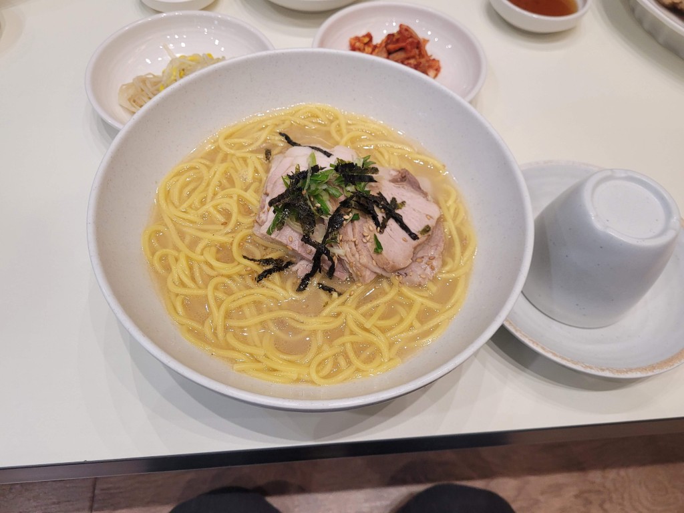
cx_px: 342
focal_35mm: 26
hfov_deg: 67.3
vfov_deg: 53.1
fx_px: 514
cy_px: 256
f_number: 1.8
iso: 200
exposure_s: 1/120
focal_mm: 5.4
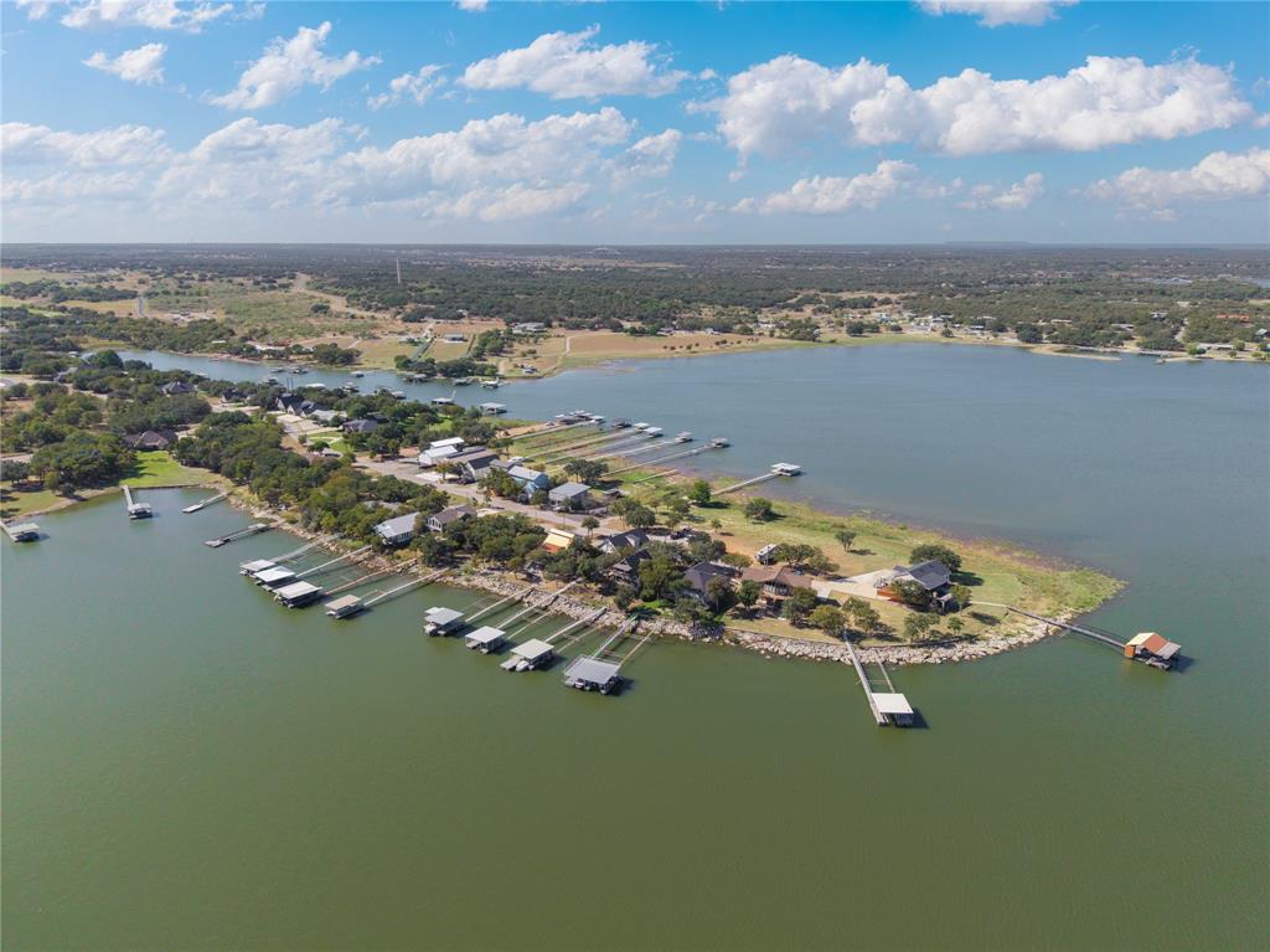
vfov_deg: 56.8
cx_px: 635
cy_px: 476
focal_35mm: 24
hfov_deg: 71.6
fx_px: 880
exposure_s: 1/3200
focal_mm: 8.67
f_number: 1.8
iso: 210
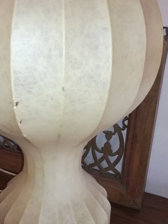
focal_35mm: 46
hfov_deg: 31.0
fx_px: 298
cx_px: 45
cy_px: 112
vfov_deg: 41.2
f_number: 2
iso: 320
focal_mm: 3.79
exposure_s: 1/25
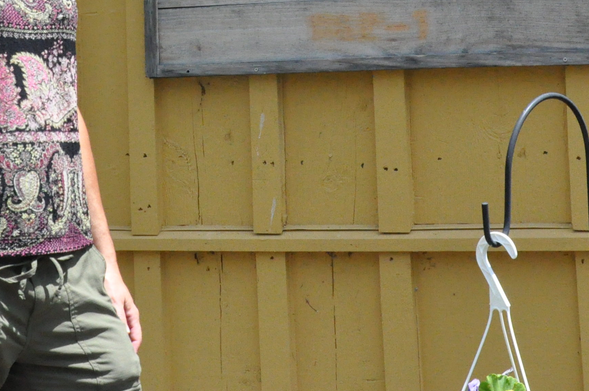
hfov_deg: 21.0
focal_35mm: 97
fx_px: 1585
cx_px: 183
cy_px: -73
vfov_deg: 13.7
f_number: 9
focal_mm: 26
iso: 3200
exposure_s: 1/2000
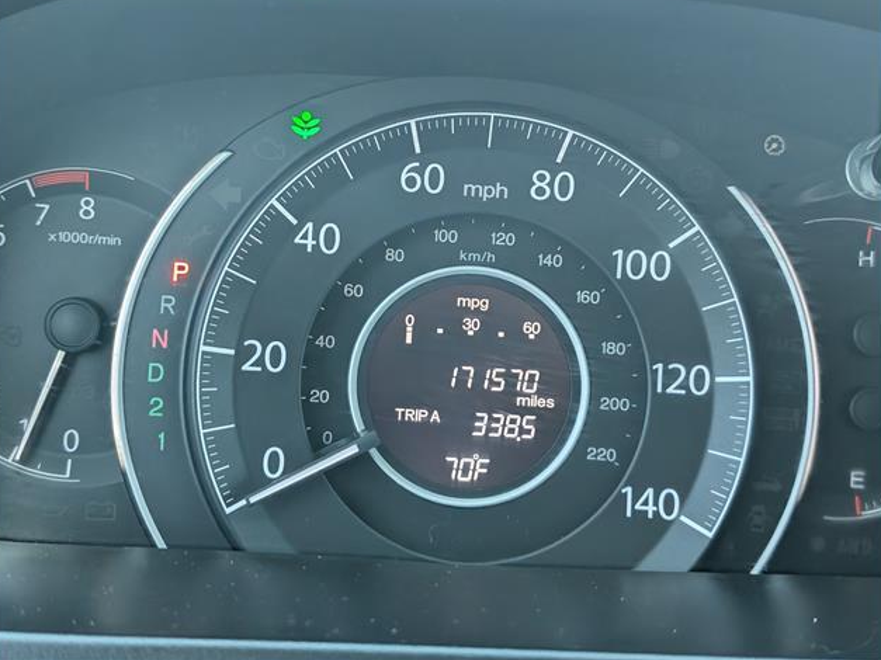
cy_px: 324
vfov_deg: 29.1
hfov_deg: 38.2
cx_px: 440
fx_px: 1272
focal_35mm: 50
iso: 705
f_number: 1.68
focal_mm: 6.9
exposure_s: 1/323
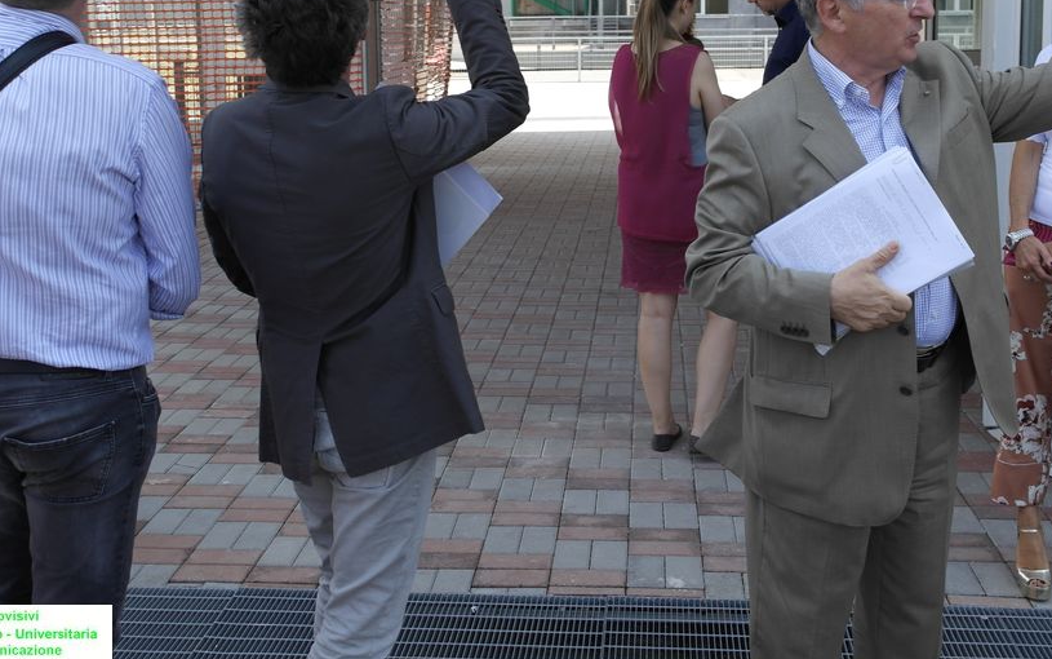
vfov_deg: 28.2
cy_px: 174
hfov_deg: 44.3
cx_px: 545
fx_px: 1291
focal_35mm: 45
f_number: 5.6
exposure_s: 1/180
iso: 100
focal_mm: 20
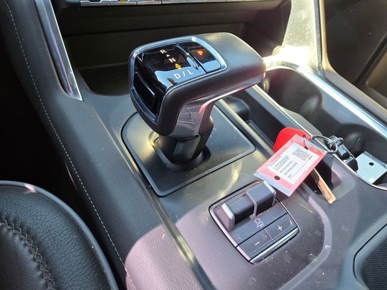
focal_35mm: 24
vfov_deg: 56.8
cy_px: 146
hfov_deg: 71.6
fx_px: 268
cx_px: 194
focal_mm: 5.4
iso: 125
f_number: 1.8
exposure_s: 1/100
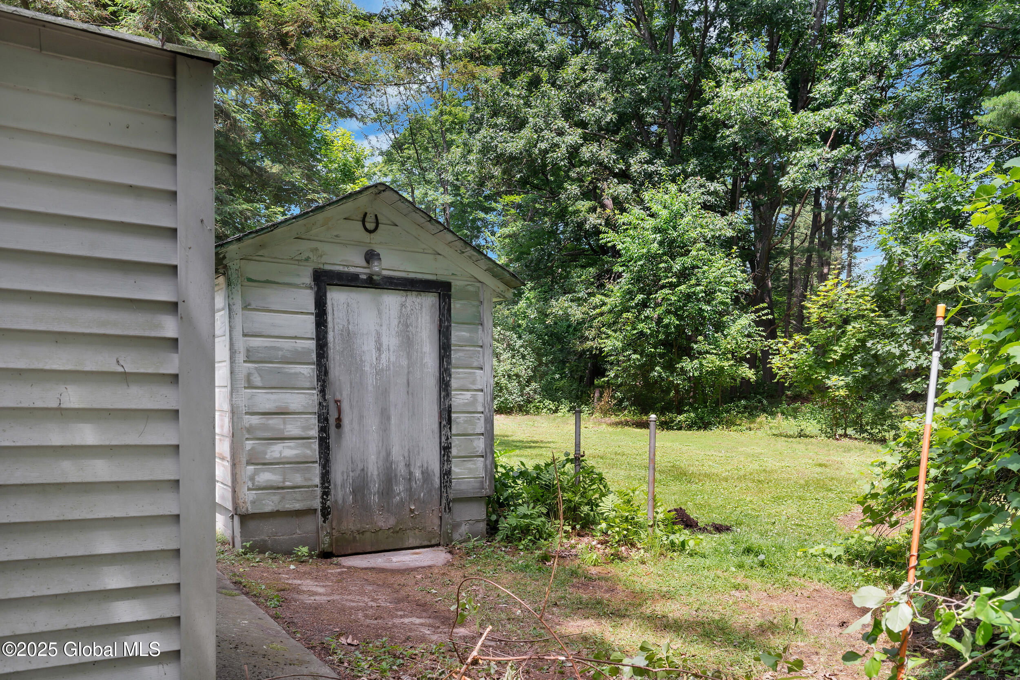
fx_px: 680
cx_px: 510
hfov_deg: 73.7
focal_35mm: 24
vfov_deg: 53.1
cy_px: 340
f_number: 9
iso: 250
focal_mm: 24
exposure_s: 1/60
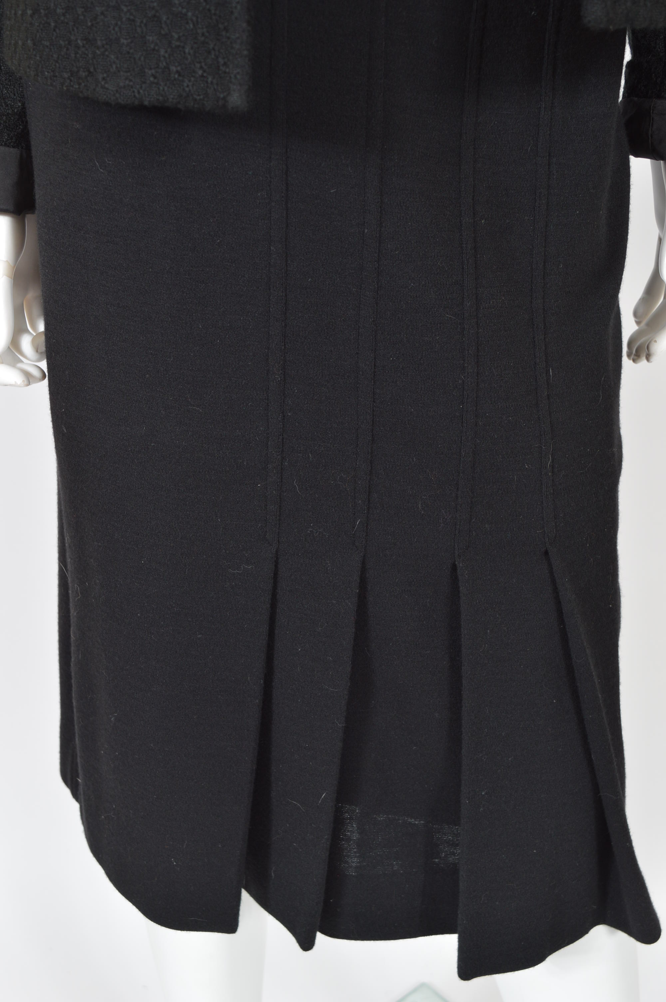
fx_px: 1209
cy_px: 501
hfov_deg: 30.8
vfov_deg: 45.0
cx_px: 333
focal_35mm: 44
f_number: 6.3
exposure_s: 1/80
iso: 200
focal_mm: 29
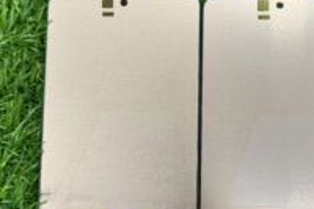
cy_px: 118
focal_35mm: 50
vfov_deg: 26.9
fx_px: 436
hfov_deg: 39.3
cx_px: 203
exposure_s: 1/100
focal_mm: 6.76
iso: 100
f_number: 1.78
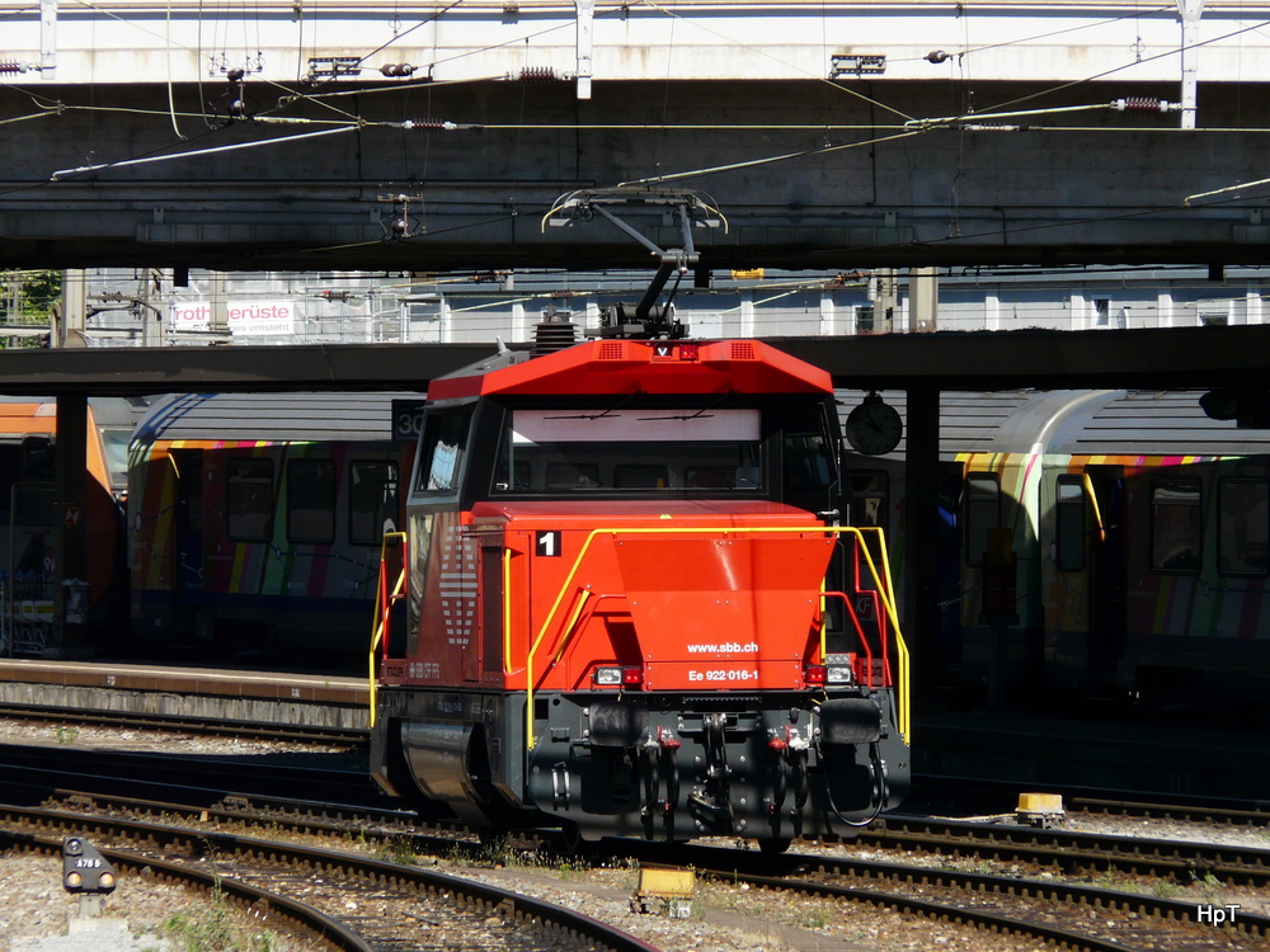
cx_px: 635
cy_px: 476
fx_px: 11740
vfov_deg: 4.6
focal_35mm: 320
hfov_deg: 6.2
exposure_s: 1/500
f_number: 5.6
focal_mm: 52.5
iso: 100
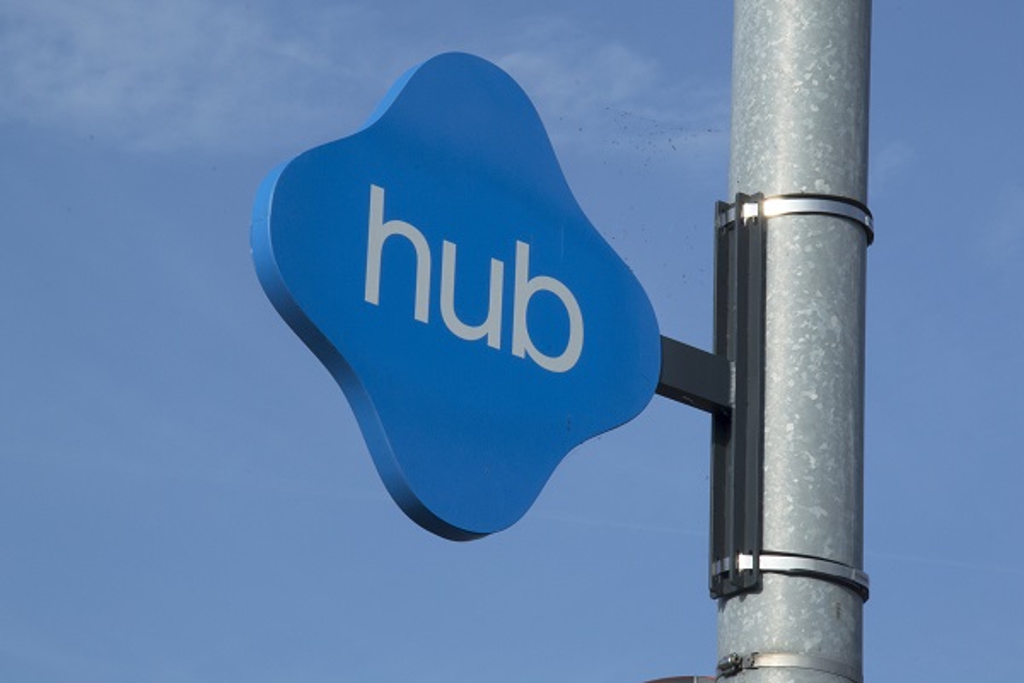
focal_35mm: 158
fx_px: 4480
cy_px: 342
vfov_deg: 8.7
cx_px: 512
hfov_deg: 13.0
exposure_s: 1/160
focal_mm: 105
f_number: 29
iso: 400
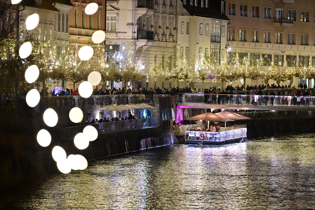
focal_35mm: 200
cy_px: 105
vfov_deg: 6.9
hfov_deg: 10.3
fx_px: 1750
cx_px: 158
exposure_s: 1/25
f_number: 3.2
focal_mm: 200
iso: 3200
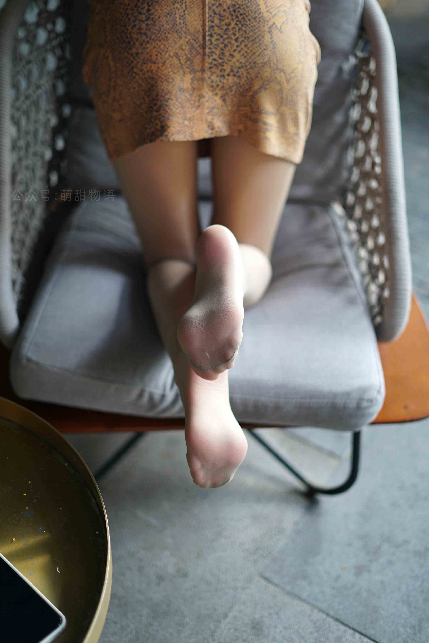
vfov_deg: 39.6
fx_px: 893
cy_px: 322
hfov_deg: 27.0
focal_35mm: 50
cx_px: 214
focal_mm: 50
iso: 200
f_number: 1.8
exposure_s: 1/125
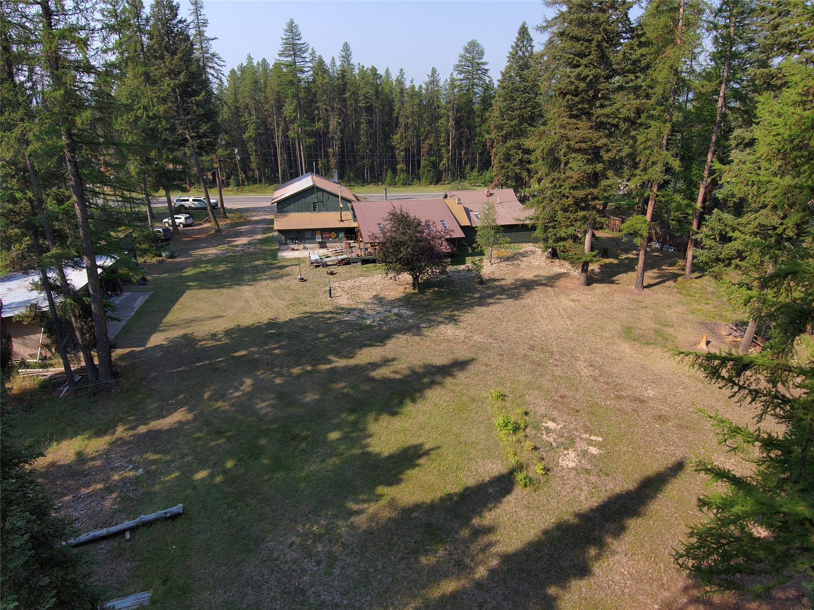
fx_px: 494
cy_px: 305
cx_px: 407
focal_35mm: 21
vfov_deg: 63.4
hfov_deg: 79.0
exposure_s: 1/645
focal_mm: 3.7
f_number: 2.8
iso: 100
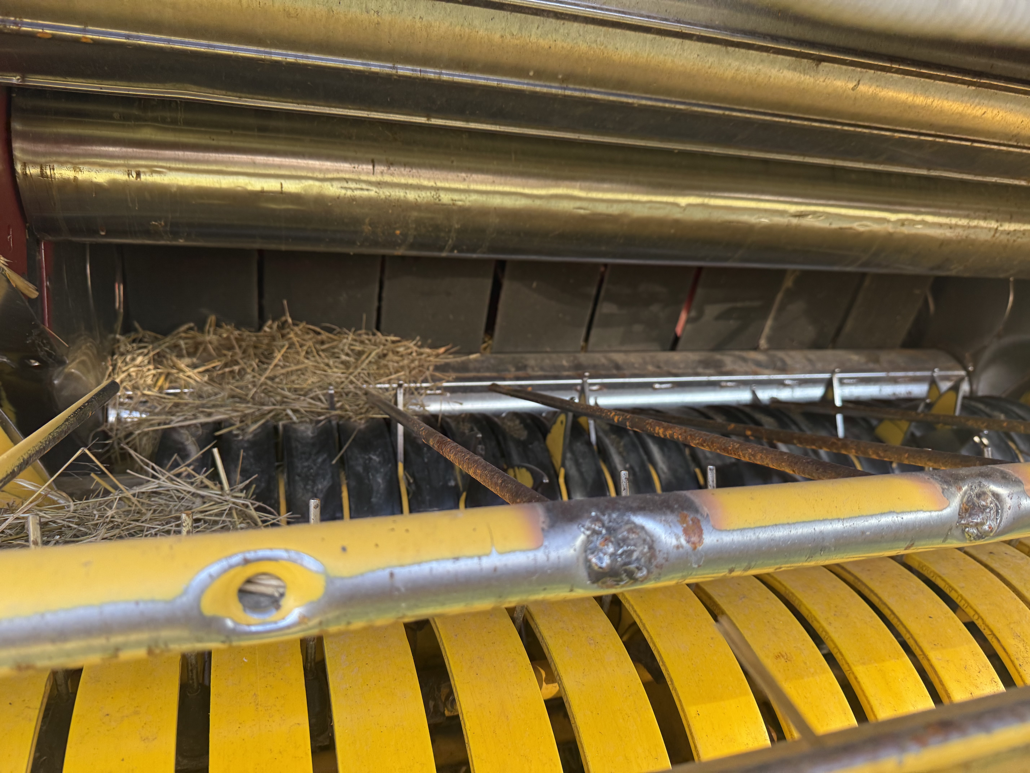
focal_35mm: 24
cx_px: 515
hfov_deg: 71.6
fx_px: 714
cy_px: 386
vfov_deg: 56.8
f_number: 1.78
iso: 125
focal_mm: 6.76
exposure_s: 1/121
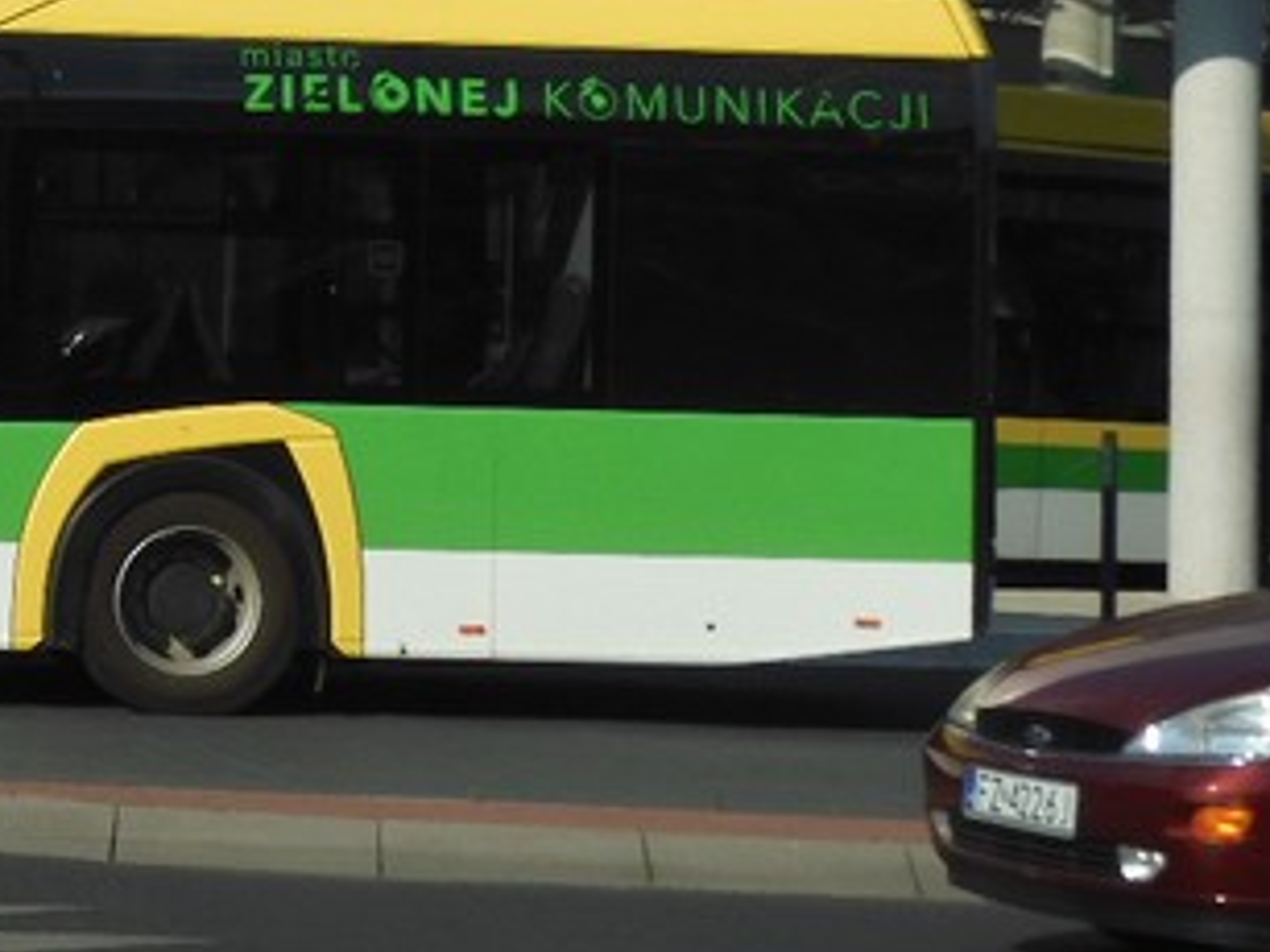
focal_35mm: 132
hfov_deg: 14.3
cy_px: -230
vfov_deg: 11.0
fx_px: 4841
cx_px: -385
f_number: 4
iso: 100
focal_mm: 8
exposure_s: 1/1000
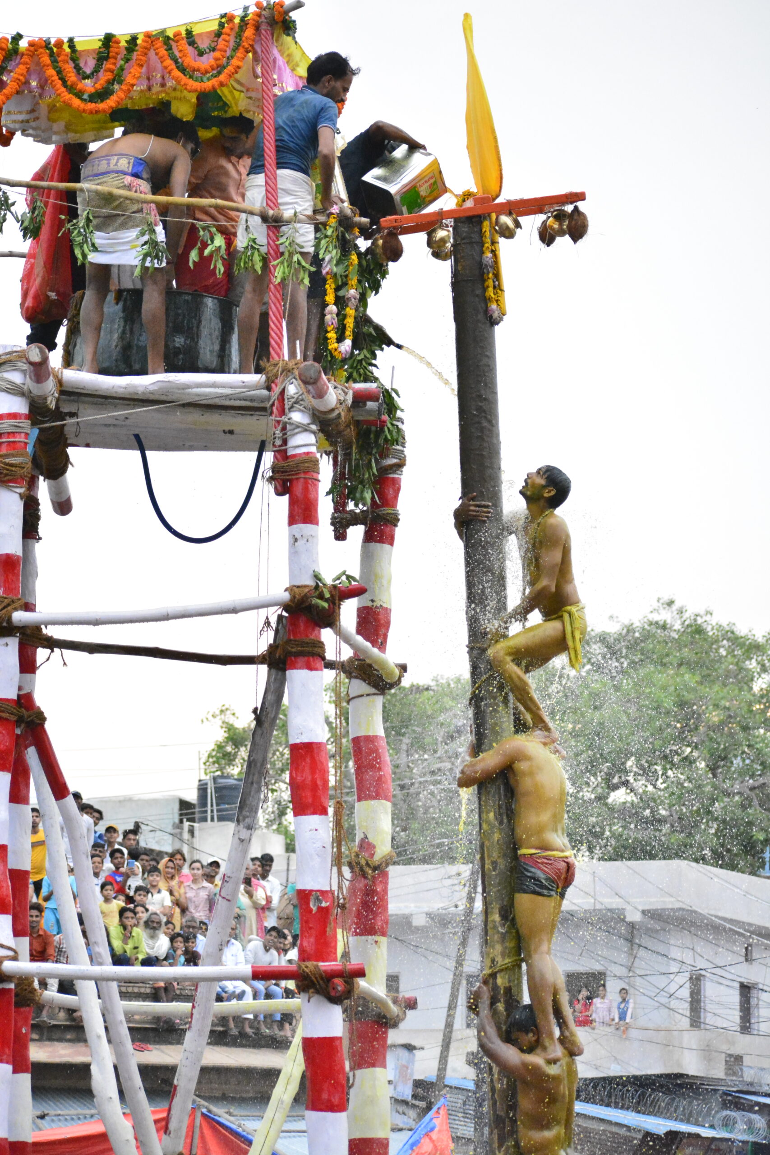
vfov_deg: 15.9
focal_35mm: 129
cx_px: 385
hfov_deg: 10.6
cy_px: 578
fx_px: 4138
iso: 6400
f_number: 4.8
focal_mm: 86
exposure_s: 1/1000
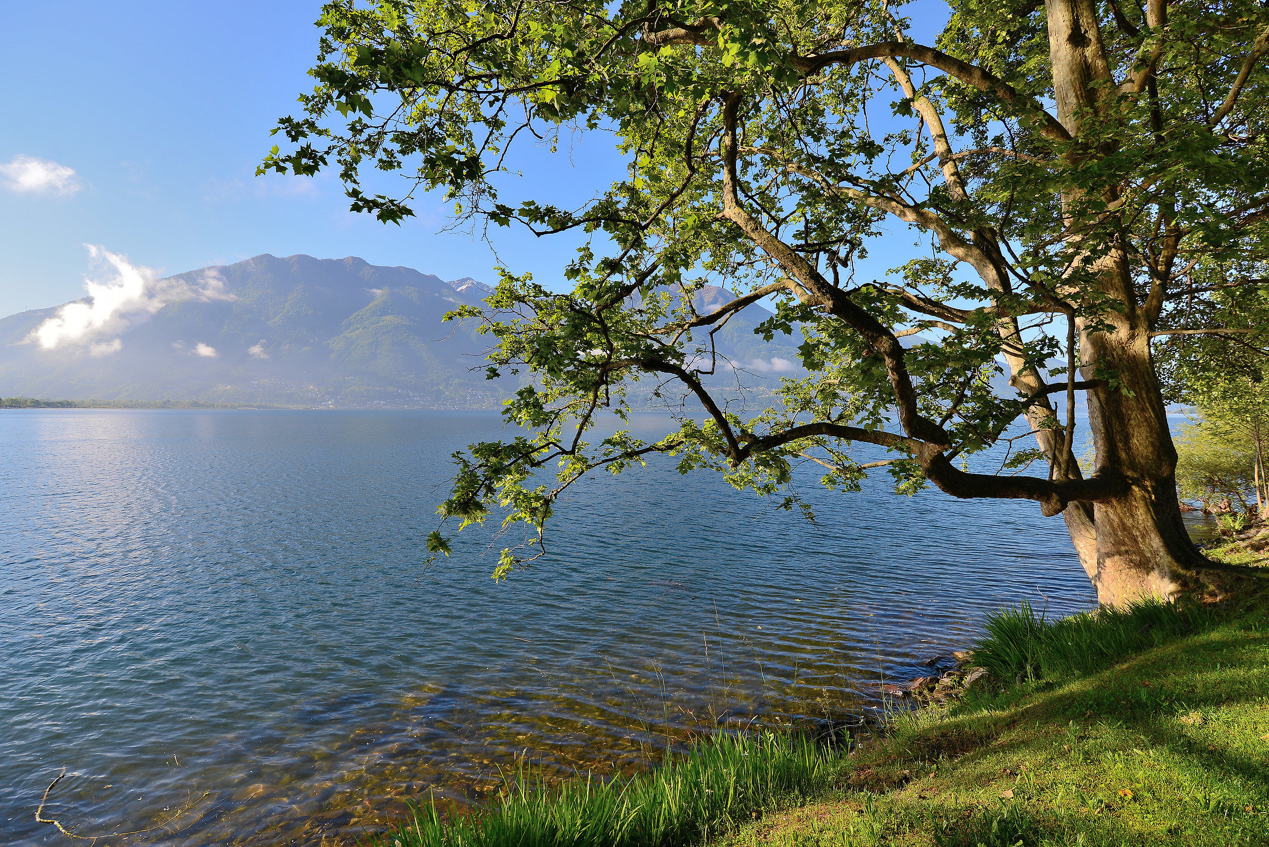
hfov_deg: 90.0
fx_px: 635
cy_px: 424
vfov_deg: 67.4
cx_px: 634
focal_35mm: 18
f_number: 5
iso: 100
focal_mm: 18
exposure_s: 1/400
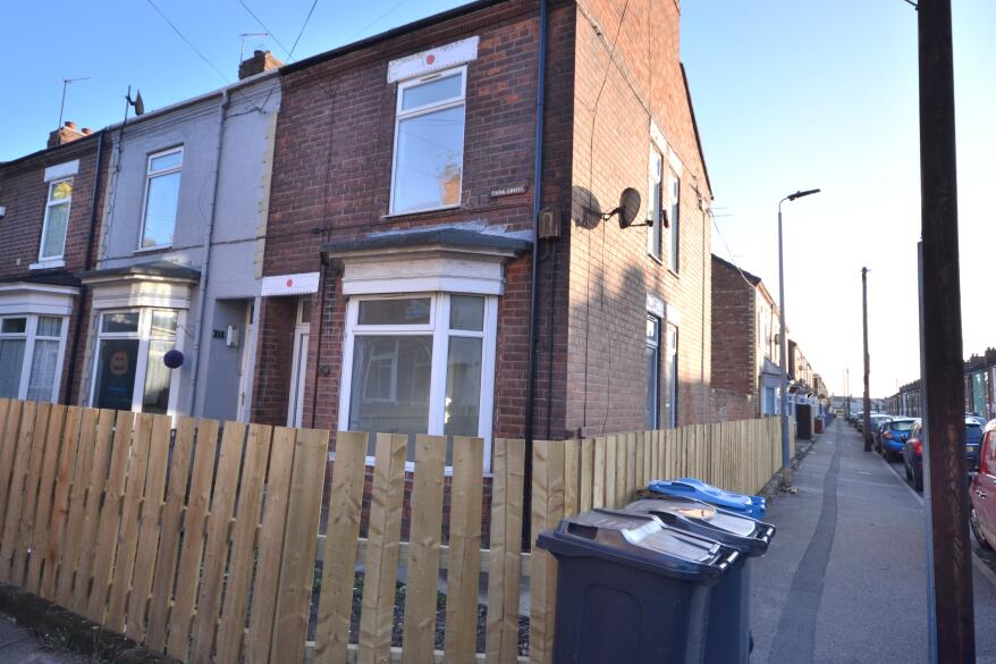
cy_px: 312
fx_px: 581
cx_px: 490
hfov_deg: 81.2
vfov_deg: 59.4
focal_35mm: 21
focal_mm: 12
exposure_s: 1/125
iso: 100
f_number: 5.6
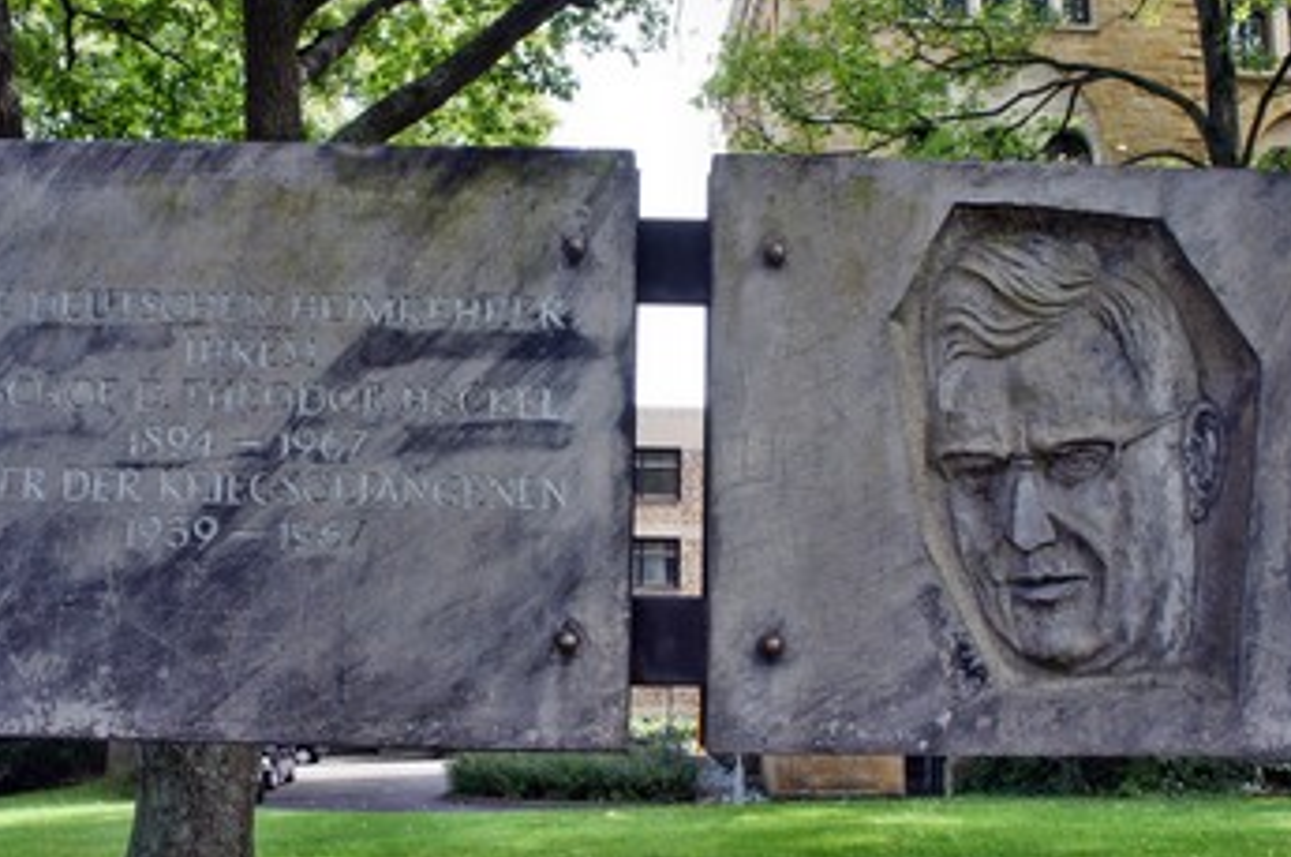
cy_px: 389
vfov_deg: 33.3
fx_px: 1432
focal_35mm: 40
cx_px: 606
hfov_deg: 48.5
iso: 400
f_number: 5.6
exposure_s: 1/160
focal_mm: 20
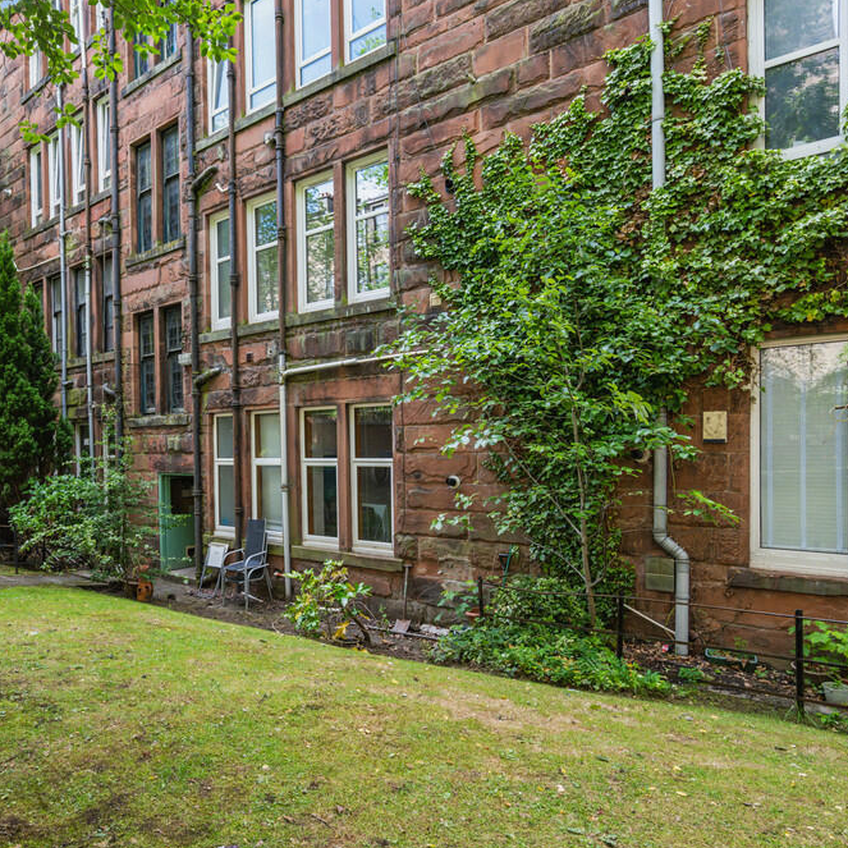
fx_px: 582
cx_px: 274
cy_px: 421
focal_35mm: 21
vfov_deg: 72.1
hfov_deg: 69.8
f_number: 8
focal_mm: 16
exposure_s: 1/100
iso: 1000
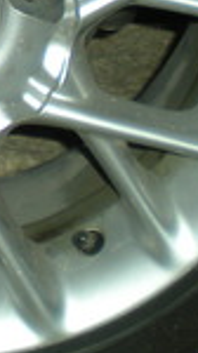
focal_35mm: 177
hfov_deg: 6.7
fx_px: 1658
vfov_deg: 11.8
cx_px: -146
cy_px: -125
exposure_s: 1/60
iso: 64
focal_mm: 6.3
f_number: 3.1
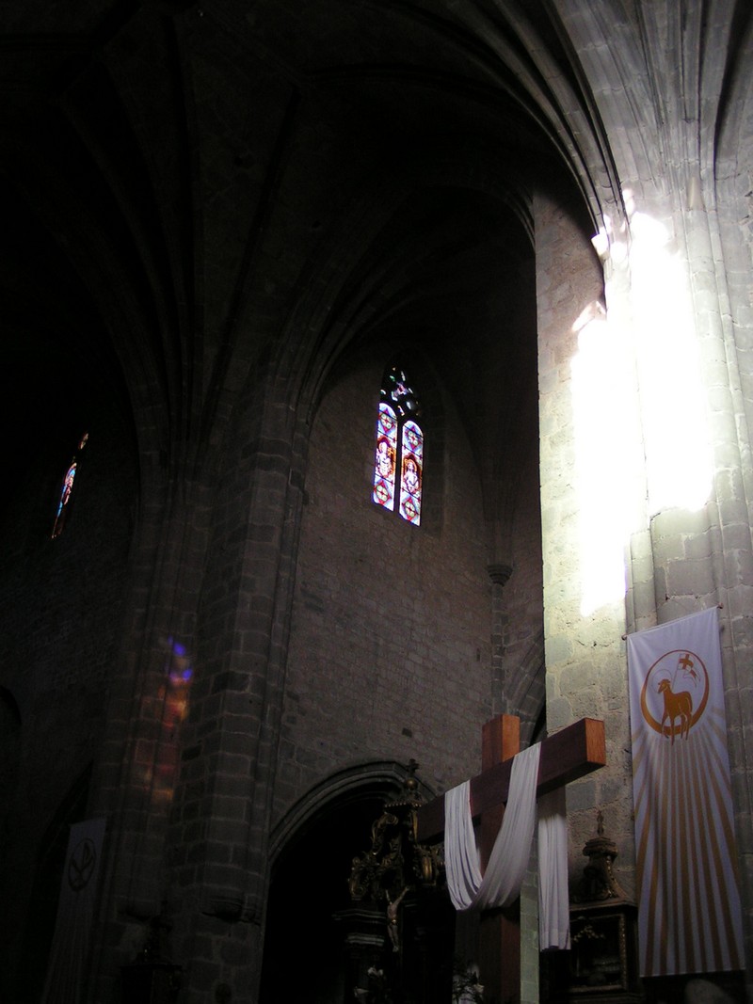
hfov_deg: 37.7
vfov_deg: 49.0
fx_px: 1102
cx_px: 376
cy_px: 502
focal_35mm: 38
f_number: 2.8
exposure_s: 1/40
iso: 100
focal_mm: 5.8
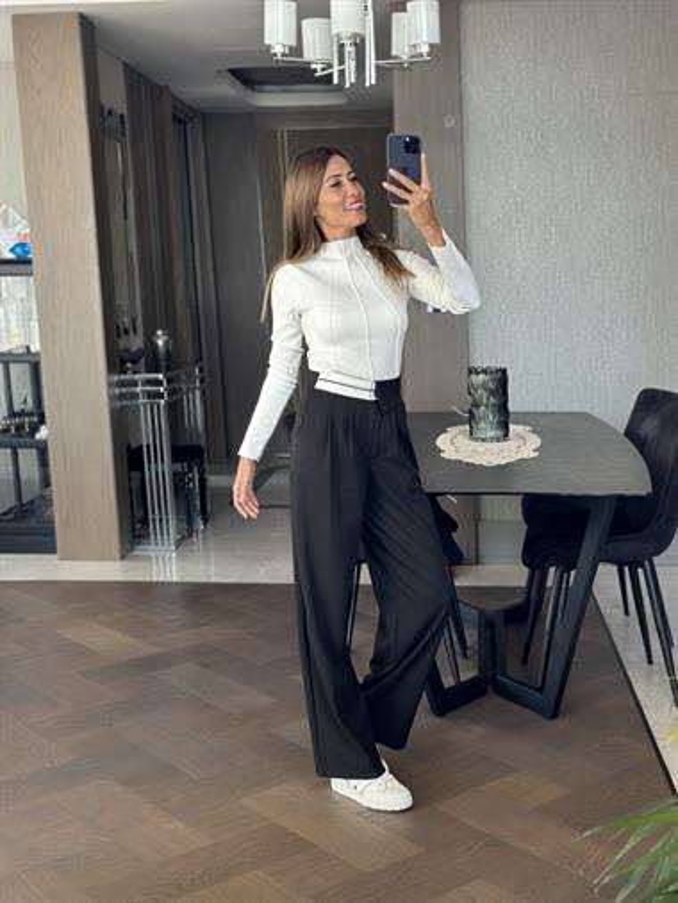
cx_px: 339
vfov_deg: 39.6
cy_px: 452
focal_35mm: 48
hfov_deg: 30.3
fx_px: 1252
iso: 125
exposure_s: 1/60
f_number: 1.78
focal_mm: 6.86
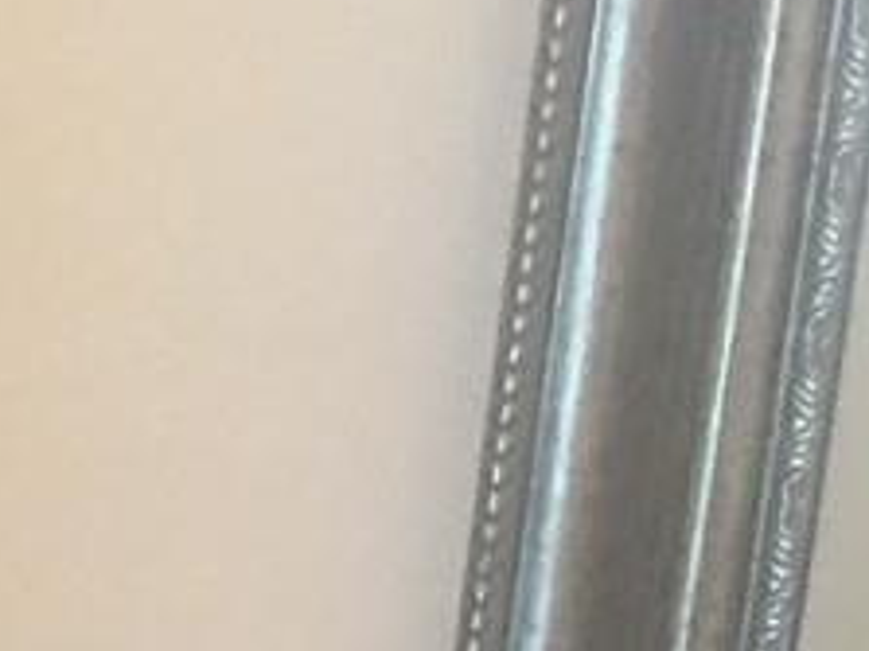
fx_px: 5219
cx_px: -1496
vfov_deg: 6.5
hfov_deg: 8.4
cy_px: 1902
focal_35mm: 208
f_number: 2.2
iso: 50
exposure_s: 1/30
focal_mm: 4.15
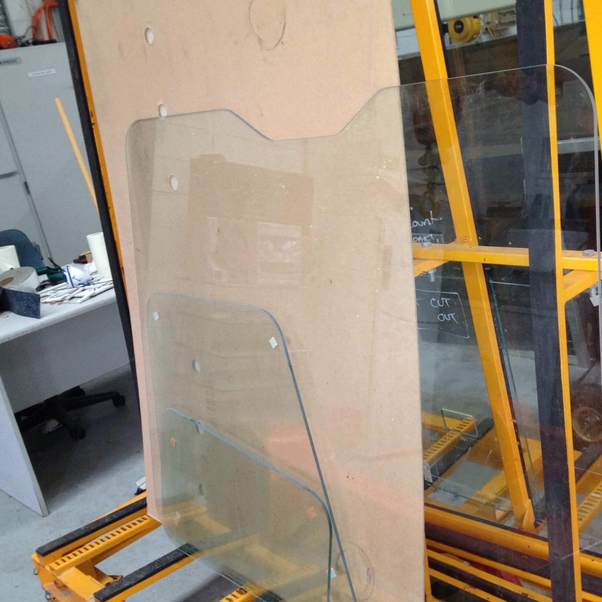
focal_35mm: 42
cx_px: 391
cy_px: 306
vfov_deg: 40.0
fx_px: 826
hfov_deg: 39.6
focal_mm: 4.28
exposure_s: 1/20
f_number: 2.4
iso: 200
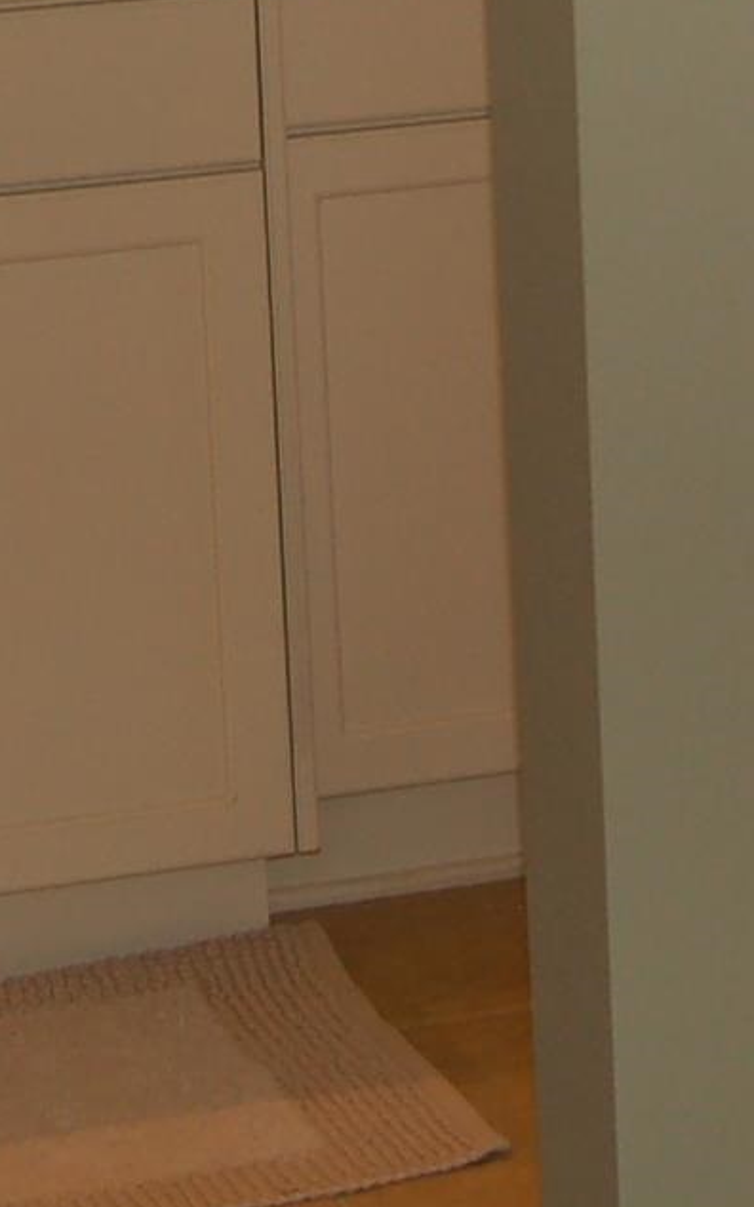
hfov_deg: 9.0
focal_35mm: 145
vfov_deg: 13.6
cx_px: 604
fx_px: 4770
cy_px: -558
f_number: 3.8
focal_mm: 20
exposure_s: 1/60
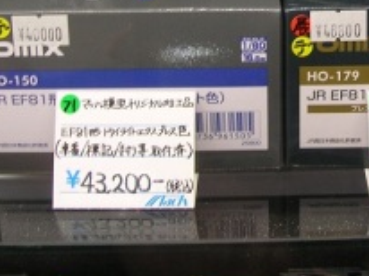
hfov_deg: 22.6
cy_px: -4
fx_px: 905
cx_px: 322
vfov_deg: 16.9
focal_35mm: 85
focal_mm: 5.8
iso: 50
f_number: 2.8
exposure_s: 1/11.8
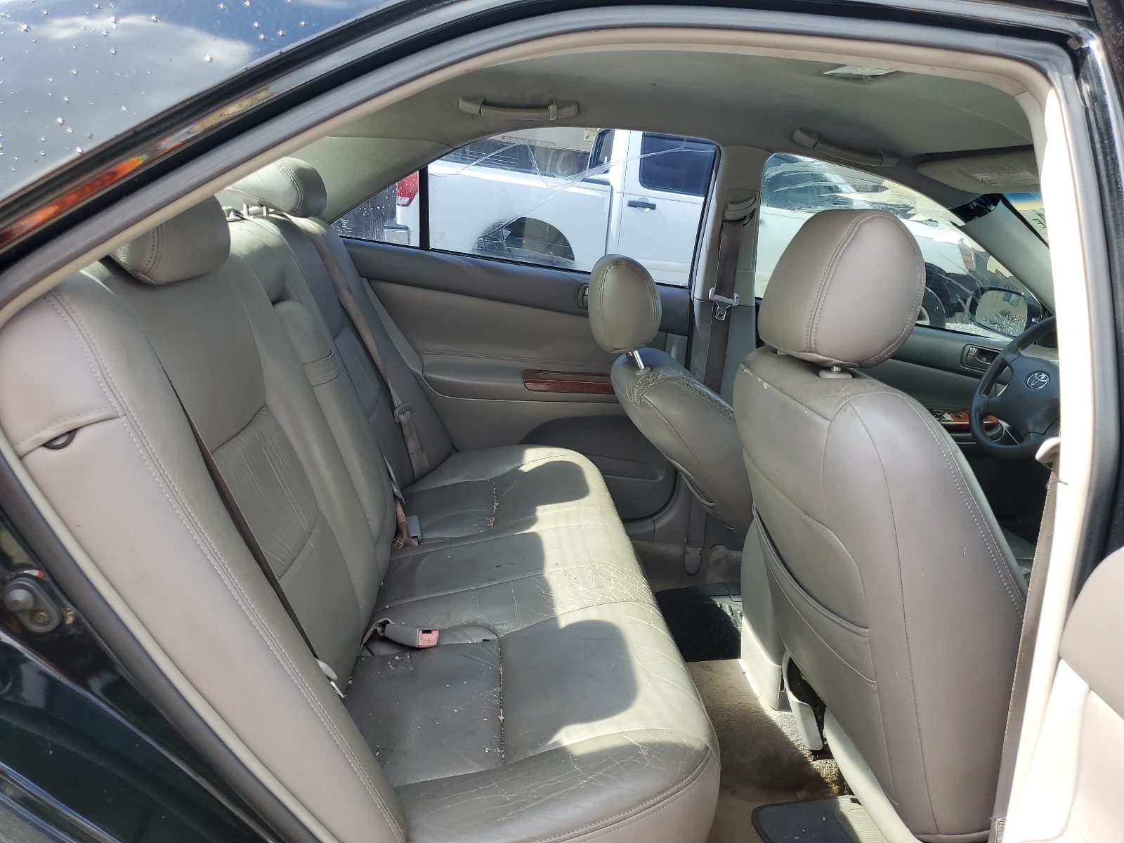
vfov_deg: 53.1
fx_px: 844
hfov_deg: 67.3
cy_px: 422
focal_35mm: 26
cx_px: 562
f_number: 1.5
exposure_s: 1/435
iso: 50
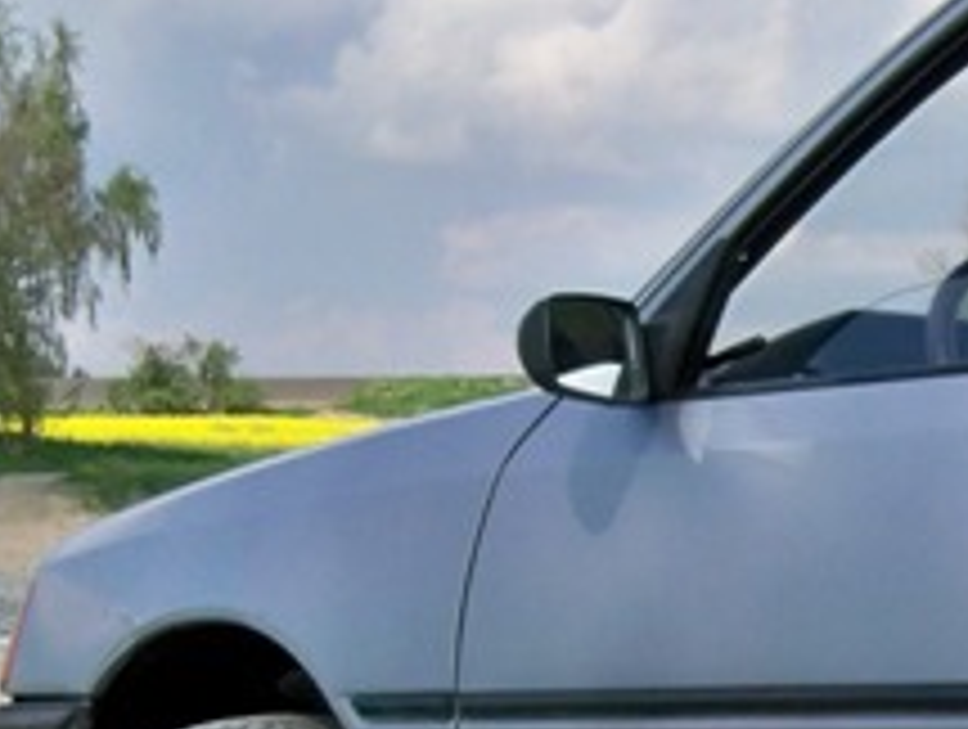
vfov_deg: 11.3
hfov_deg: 13.9
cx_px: 1576
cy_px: 806
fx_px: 3641
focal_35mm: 130
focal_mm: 6.2
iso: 100
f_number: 3.5
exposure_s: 1/800
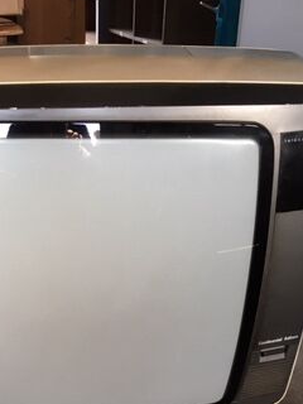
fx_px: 677
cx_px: 71
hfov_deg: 24.9
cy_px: 372
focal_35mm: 58
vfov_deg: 31.5
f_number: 2.2
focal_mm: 4.15
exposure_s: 1/33
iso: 64
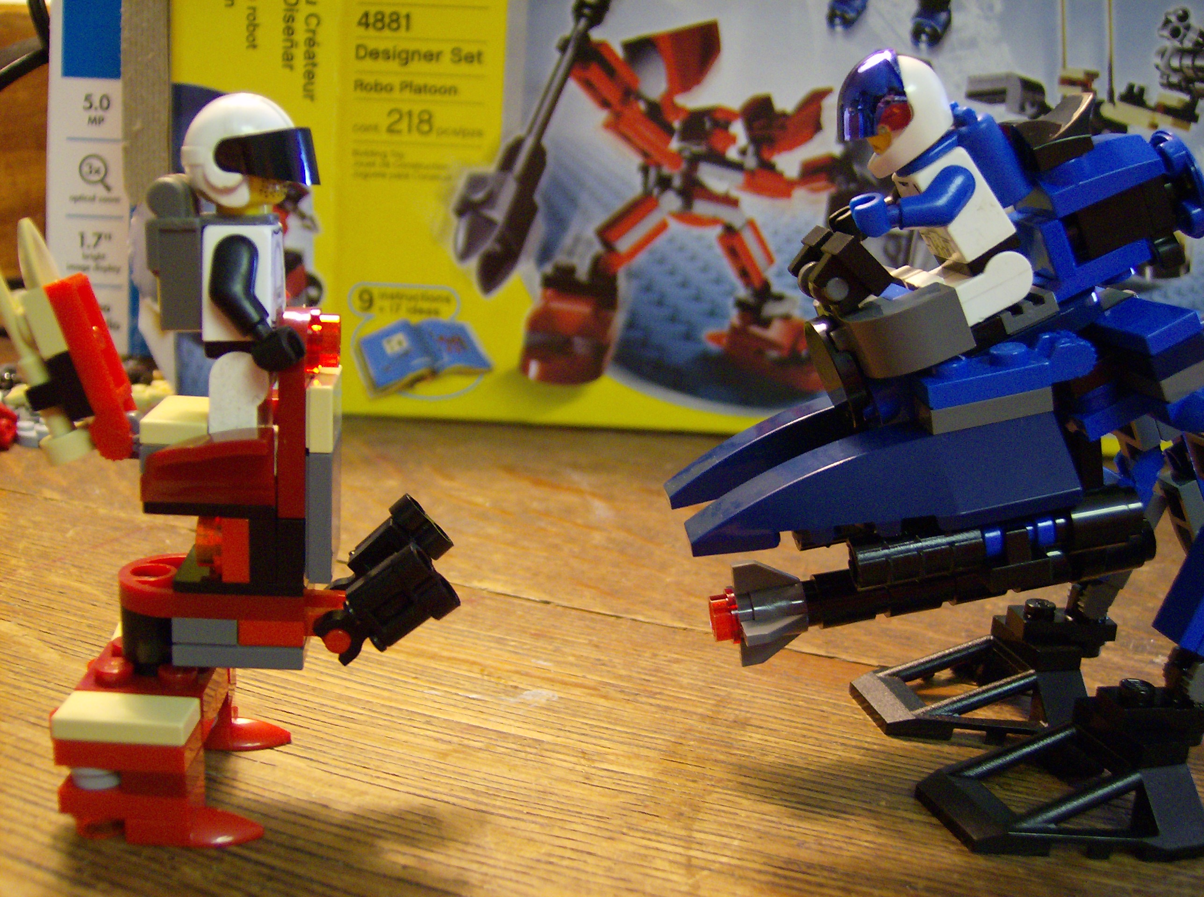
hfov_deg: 51.5
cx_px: 602
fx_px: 1249
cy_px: 448
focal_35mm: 36
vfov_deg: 39.5
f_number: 2.8
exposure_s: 1/15.2
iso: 200
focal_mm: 6
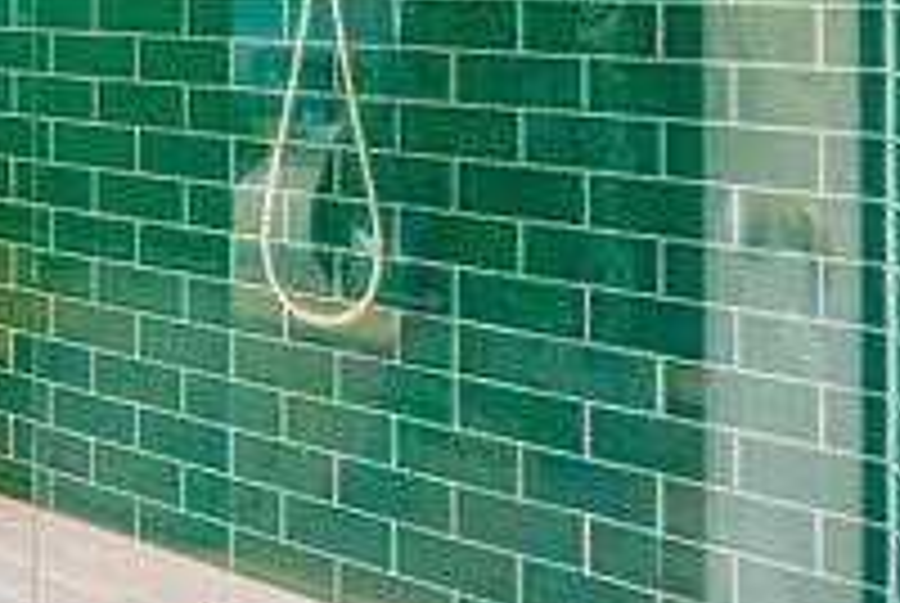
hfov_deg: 39.3
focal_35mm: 38
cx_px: -135
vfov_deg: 31.4
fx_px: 951
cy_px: -52
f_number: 8
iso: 1000
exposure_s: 1/20
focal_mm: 16
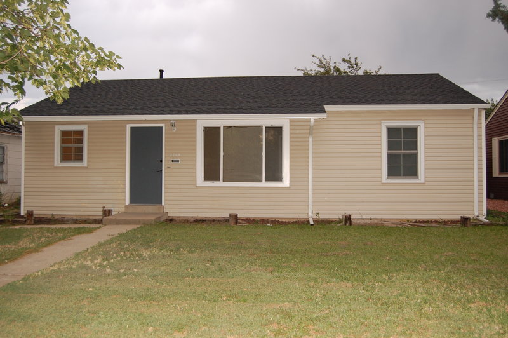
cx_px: 254
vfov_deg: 43.5
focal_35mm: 30
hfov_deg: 62.0
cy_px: 169
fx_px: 423
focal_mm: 20
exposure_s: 1/60
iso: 400
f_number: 5
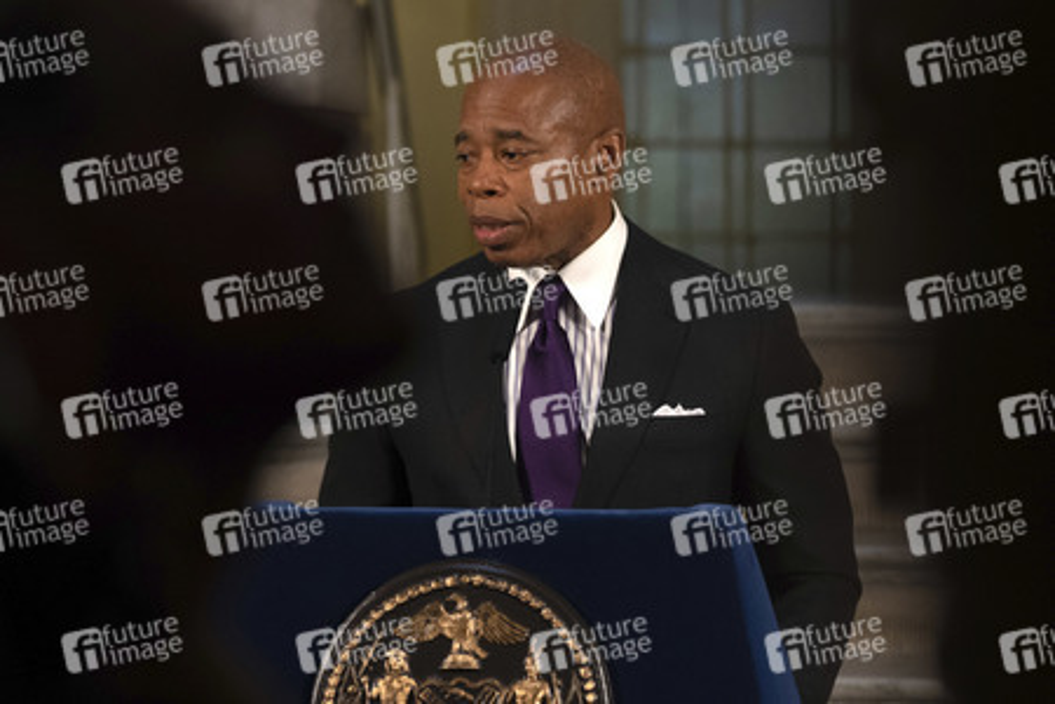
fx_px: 4806
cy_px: 352
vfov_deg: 8.4
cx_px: 528
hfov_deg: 12.5
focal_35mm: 164
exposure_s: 1/400
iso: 4000
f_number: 5.6
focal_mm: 164
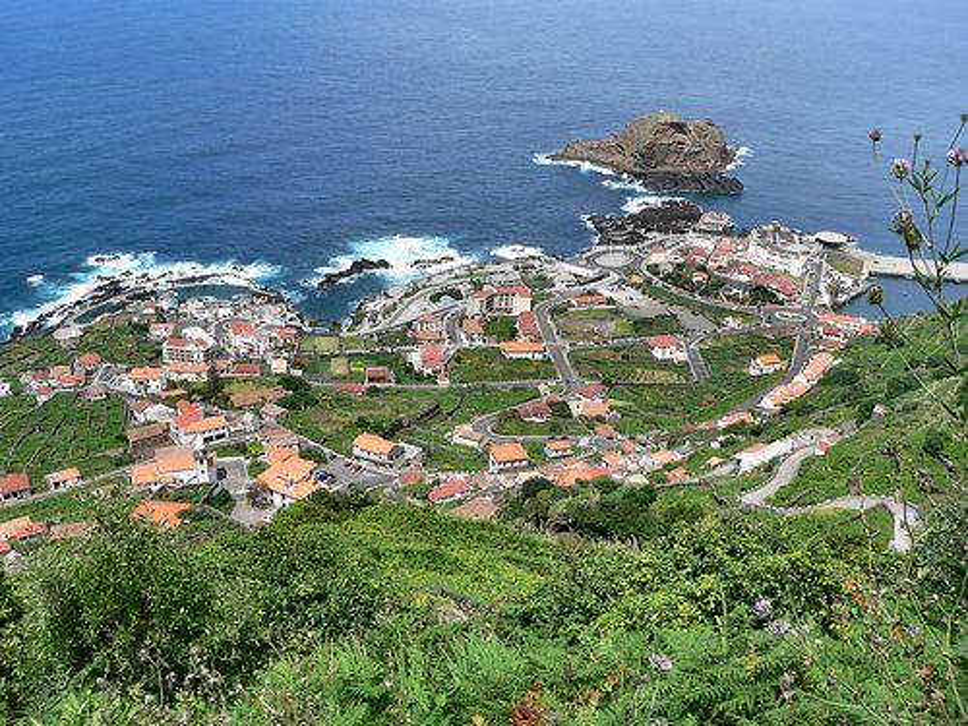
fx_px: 1007
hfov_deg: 51.4
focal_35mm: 36
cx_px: 484
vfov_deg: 39.7
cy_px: 363
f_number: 4.6
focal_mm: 6
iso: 80
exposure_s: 1/500
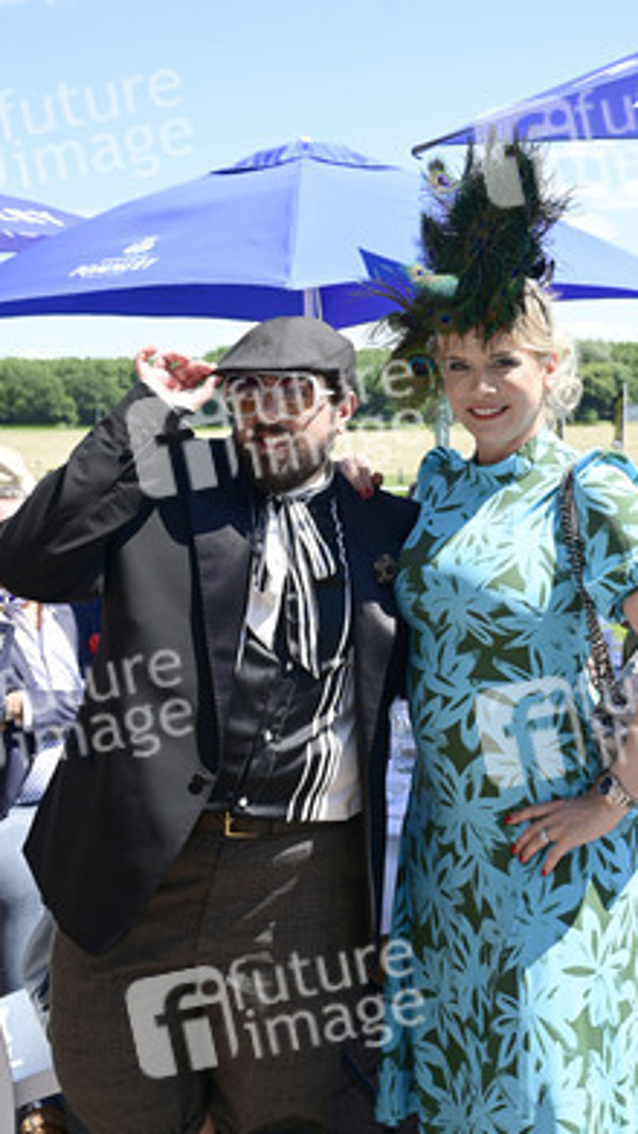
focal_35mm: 45
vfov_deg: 45.5
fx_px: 1353
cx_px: 360
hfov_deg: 26.5
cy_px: 574
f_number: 7.1
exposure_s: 1/200
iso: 100
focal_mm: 42
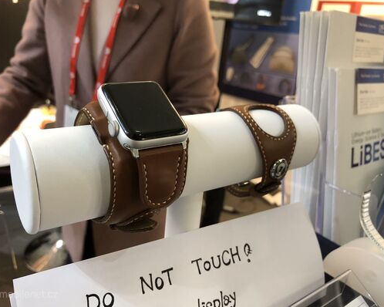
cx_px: 180
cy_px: 151
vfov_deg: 48.5
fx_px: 341
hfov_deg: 58.7
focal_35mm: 30
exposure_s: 1/17
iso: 100
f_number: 1.8
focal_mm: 4
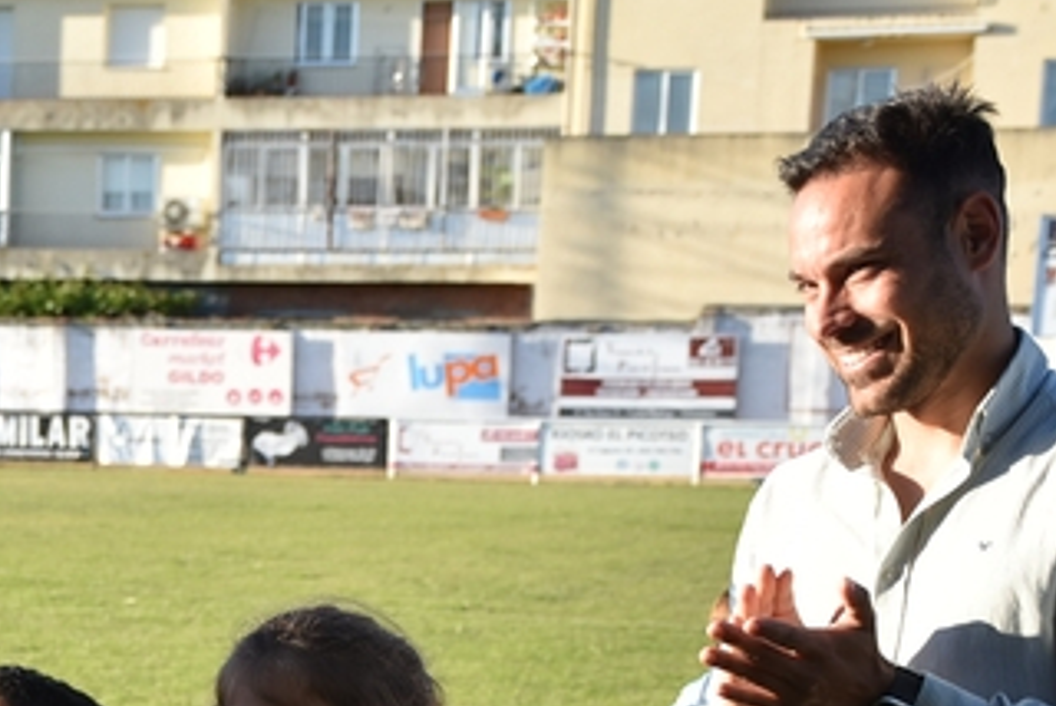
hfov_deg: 14.8
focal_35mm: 135
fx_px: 3964
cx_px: -129
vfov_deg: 10.0
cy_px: 953
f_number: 4
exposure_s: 1/250
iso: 100
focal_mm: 32
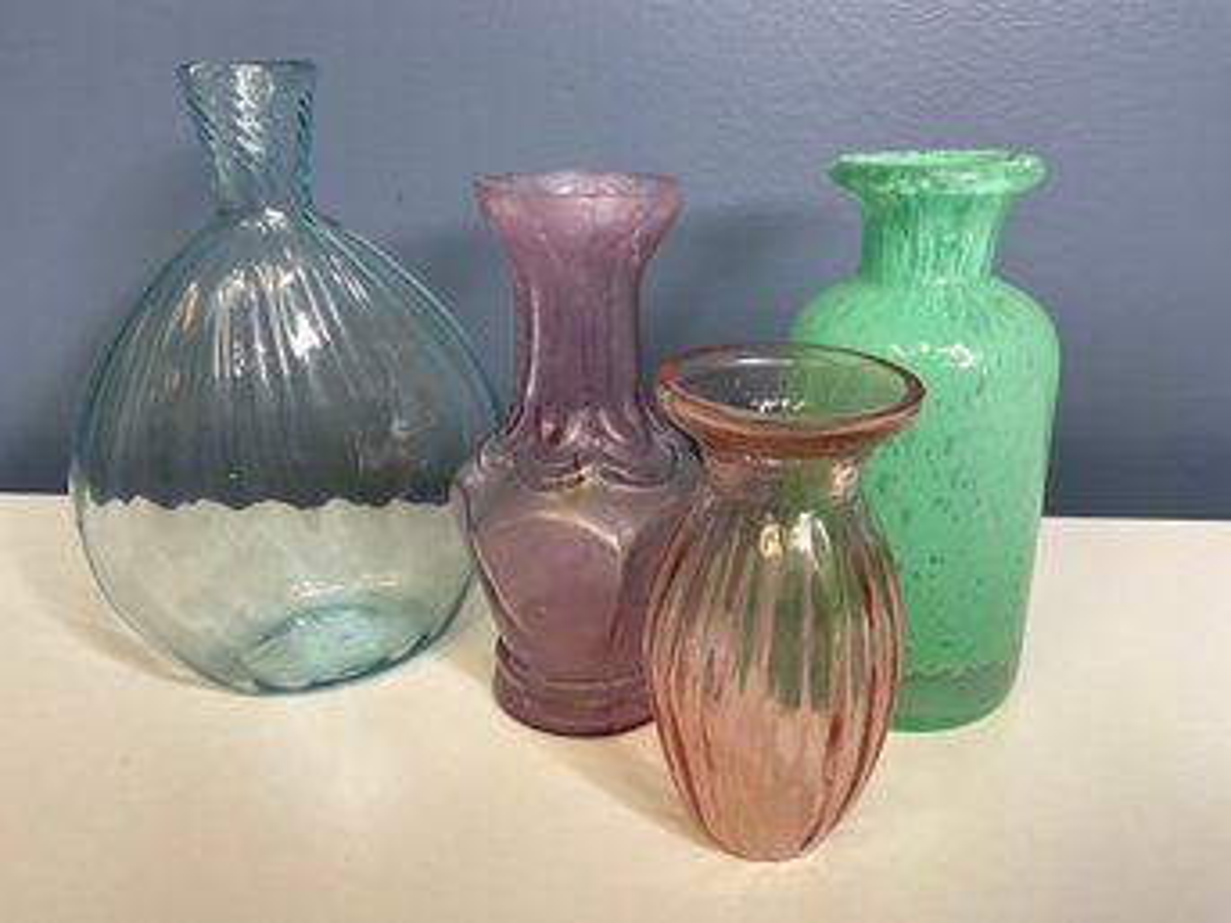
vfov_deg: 48.2
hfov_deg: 61.7
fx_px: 1031
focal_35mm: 29
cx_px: 616
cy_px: 462
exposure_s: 1/60
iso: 50
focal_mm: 3
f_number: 1.8
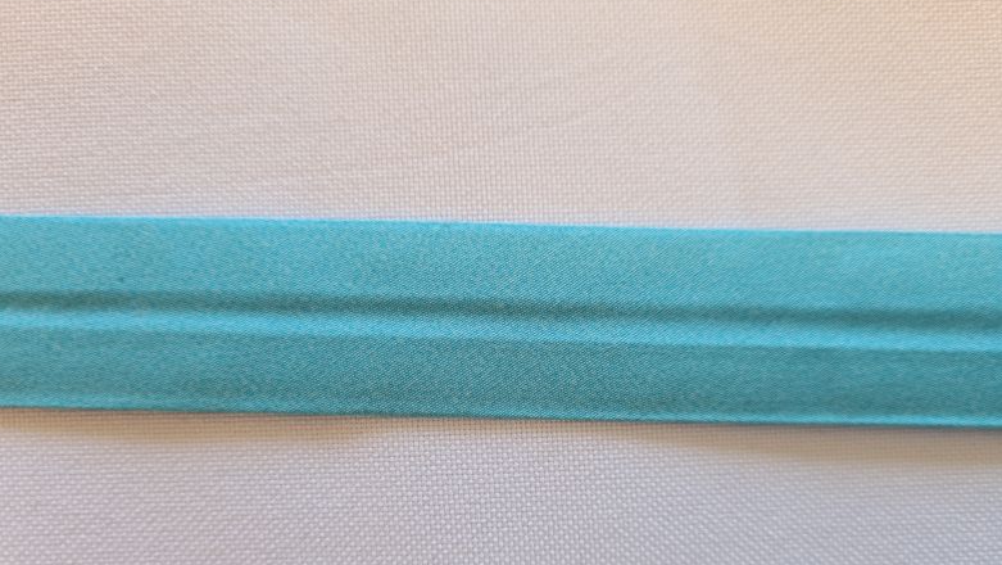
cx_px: 493
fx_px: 771
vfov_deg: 39.8
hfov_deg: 66.0
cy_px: 366
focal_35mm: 29
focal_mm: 5.4
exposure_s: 1/100
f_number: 1.8
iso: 80
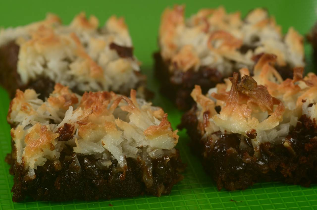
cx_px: 158
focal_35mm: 158
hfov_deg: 13.1
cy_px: 105
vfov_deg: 8.7
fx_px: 1384
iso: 100
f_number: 8
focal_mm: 105
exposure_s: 1/125
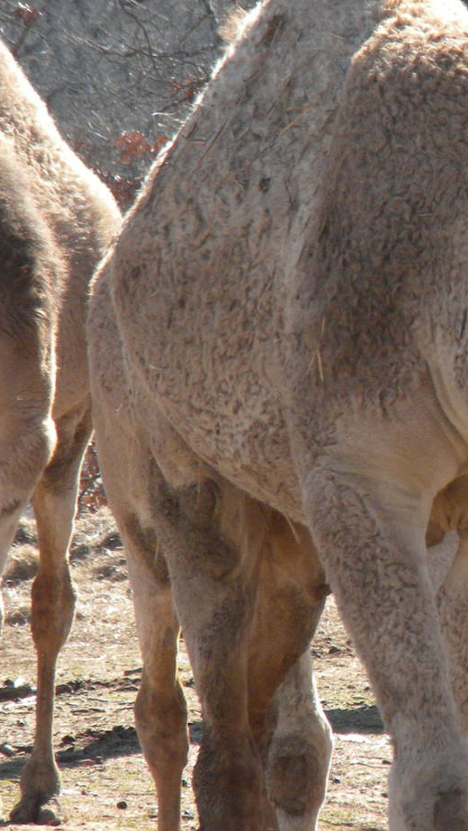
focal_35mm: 494
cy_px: 377
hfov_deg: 2.5
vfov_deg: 4.4
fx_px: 10895
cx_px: 629
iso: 171
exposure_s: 1/335
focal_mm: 46.2
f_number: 5.3
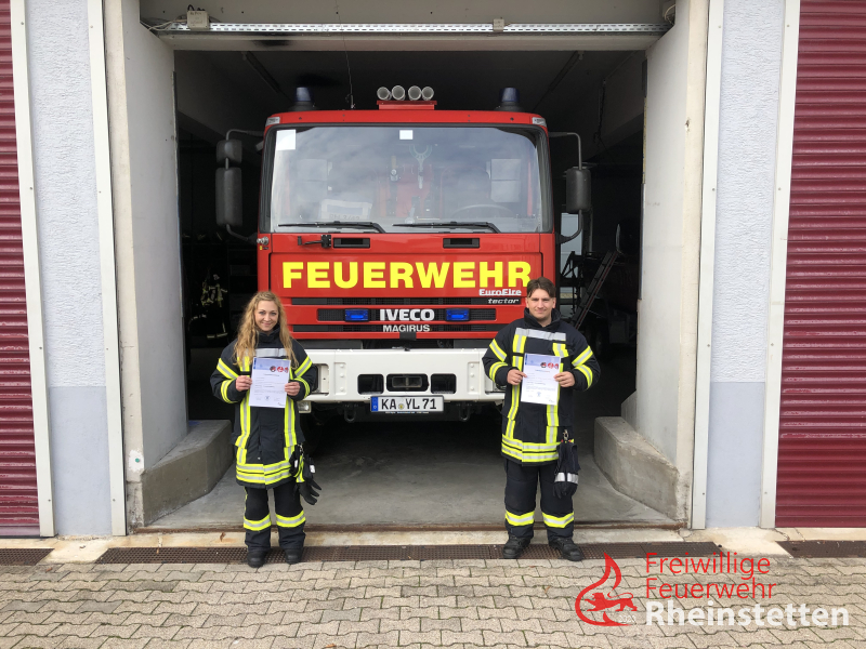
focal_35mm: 28
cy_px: 324
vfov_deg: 49.7
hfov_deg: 63.4
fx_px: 700
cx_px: 433
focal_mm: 3.99
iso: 20
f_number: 1.8
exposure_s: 1/273
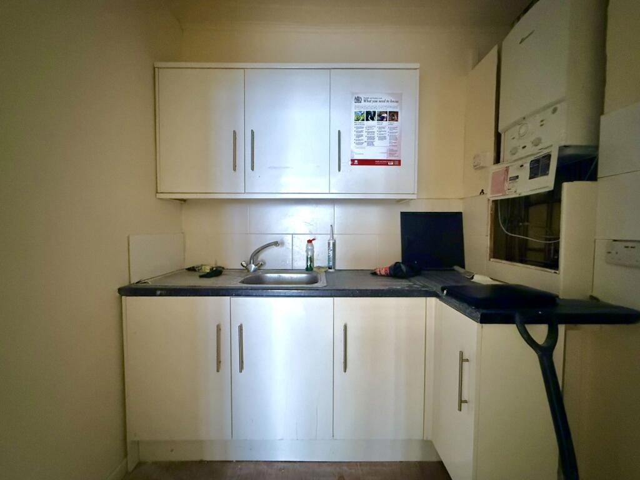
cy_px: 240
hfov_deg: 102.1
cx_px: 320
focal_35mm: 14
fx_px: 259
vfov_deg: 85.7
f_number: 2.2
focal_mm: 2.22
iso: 1000
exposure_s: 1/50
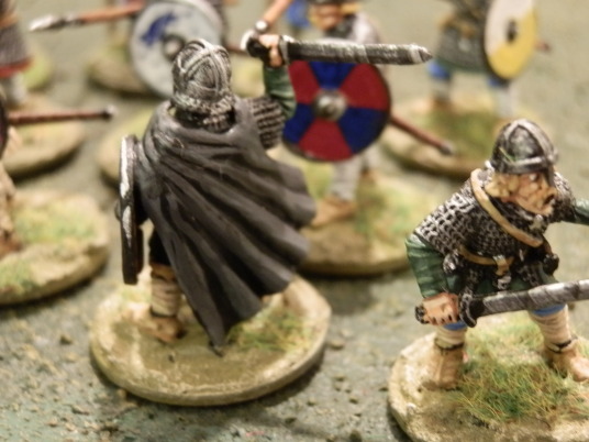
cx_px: 294
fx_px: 1038
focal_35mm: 61
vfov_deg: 24.0
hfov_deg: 31.7
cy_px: 221
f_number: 3.7
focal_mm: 10.99
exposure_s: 1/5
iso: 400
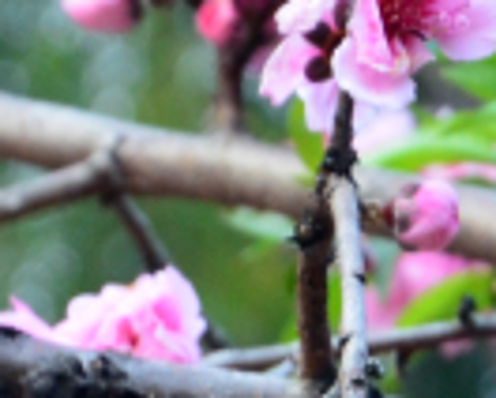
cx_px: -346
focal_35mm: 871
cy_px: 1145
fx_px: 12805
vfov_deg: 1.8
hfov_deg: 2.2
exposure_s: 1/50
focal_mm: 80
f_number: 8
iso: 800
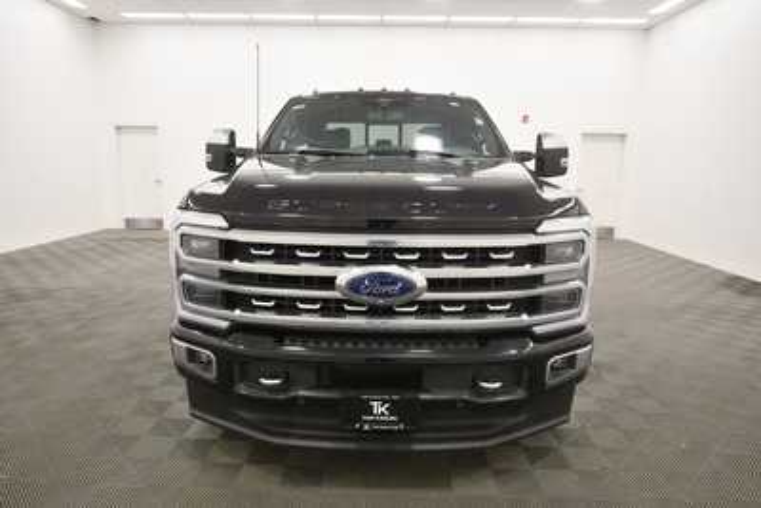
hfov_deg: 73.7
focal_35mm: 24
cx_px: 380
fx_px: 507
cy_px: 254
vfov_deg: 53.2
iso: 900
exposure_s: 1/125
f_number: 5.3
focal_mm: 16
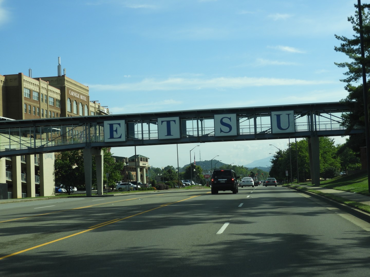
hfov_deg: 32.2
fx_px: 641
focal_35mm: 60
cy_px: 138
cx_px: 185
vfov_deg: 24.4
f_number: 4.2
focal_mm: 10.7
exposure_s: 1/640
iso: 100
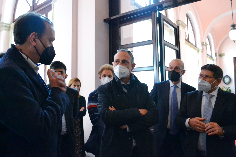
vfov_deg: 47.9
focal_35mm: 27
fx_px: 177
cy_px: 78
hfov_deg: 67.4
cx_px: 118
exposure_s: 1/100
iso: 3200
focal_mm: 18
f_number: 3.5
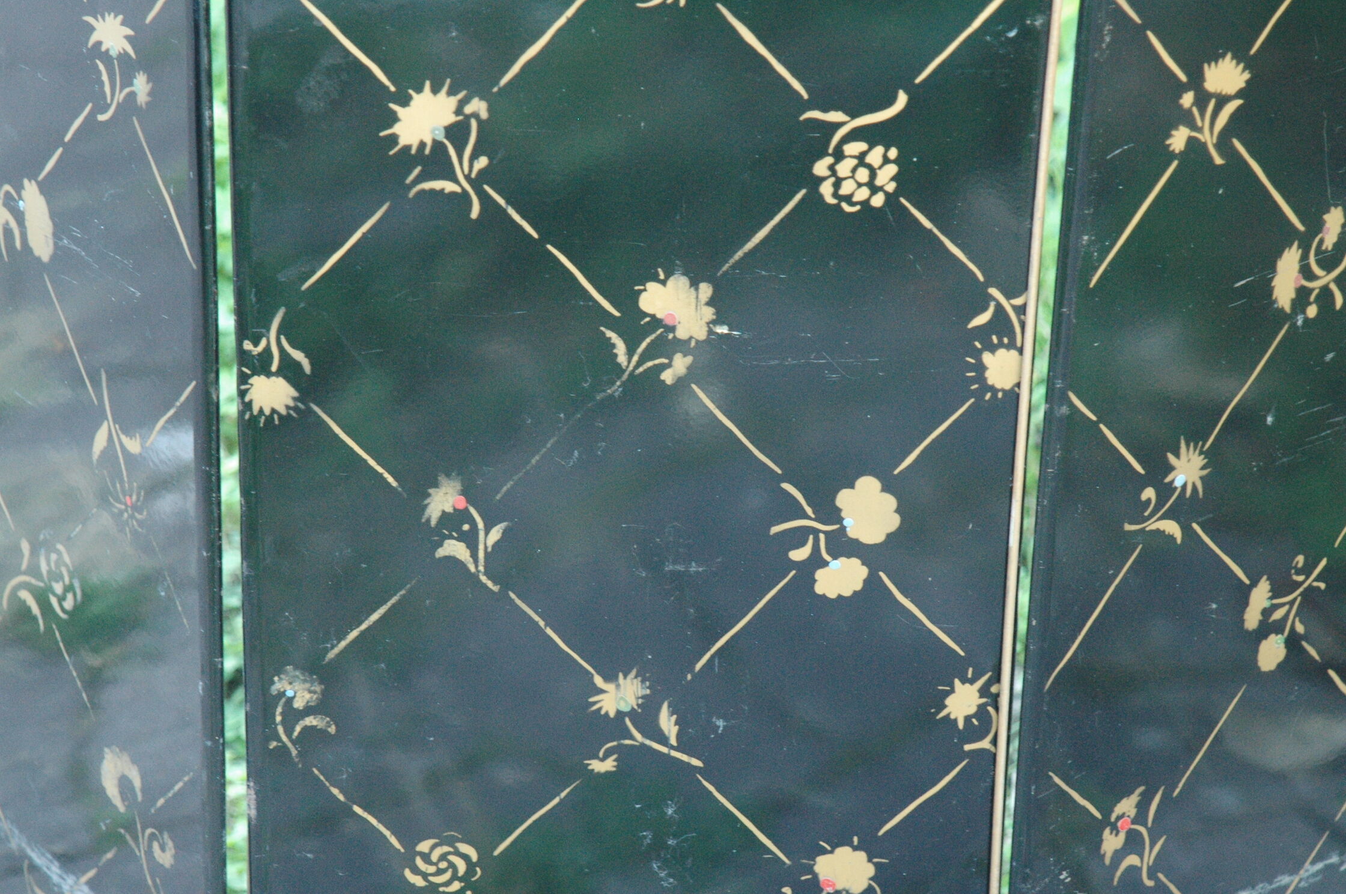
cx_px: 673
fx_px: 4761
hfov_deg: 16.1
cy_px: 447
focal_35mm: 128
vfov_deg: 10.7
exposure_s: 1/100
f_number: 5.6
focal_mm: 85
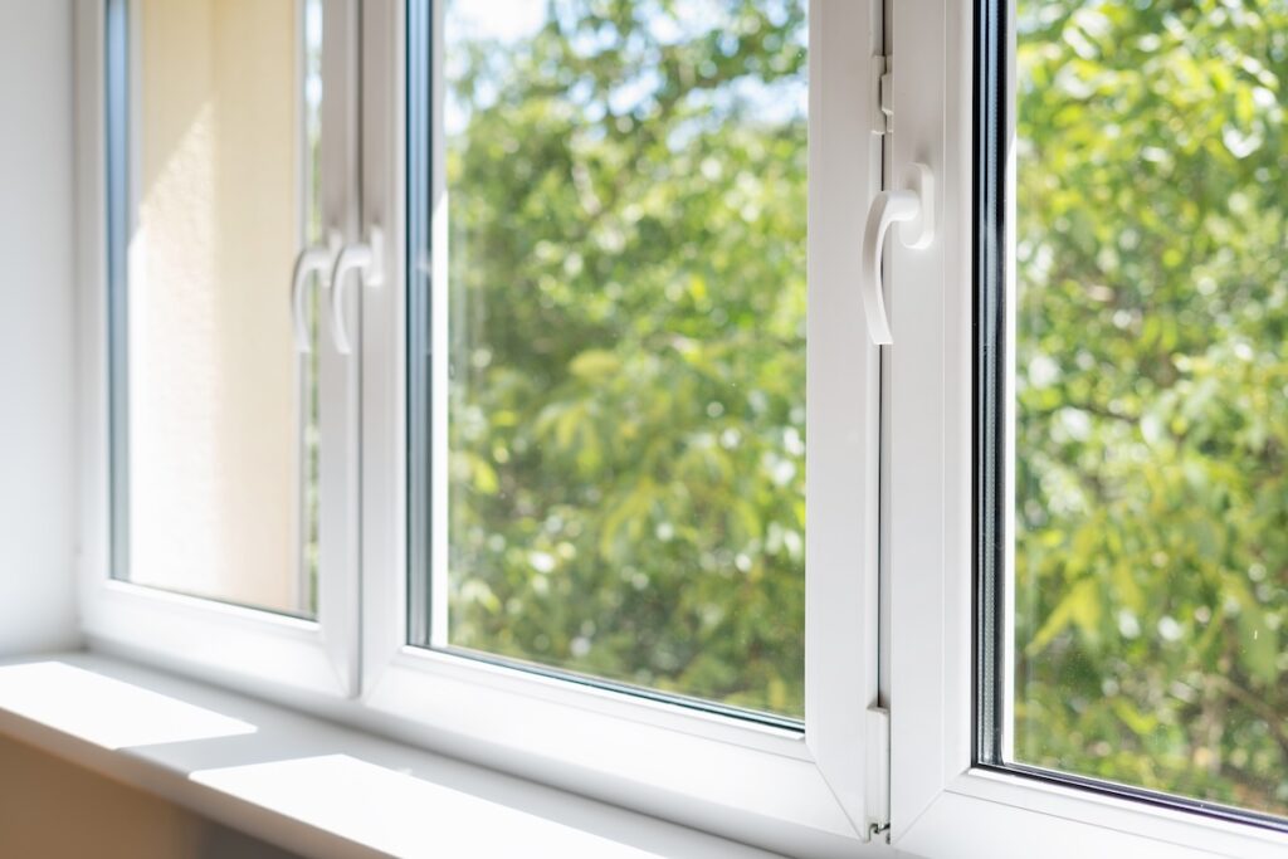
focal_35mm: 50
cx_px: 644
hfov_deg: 39.6
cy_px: 430
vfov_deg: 27.0
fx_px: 1789
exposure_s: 1/100
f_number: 2.8
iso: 64
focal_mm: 50
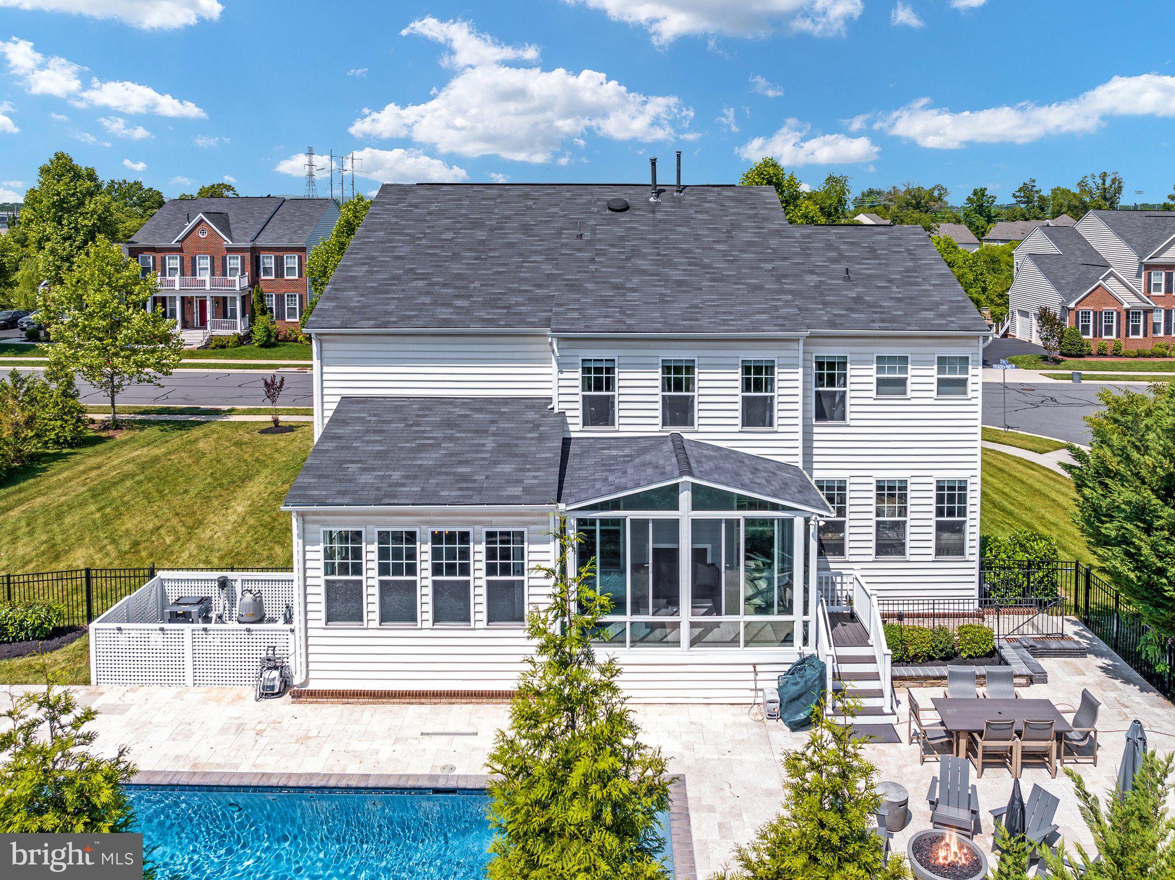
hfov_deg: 71.6
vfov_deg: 56.8
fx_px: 814
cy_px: 440
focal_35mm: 24
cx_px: 588
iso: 100
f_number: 4
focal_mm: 12.29
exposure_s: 1/120
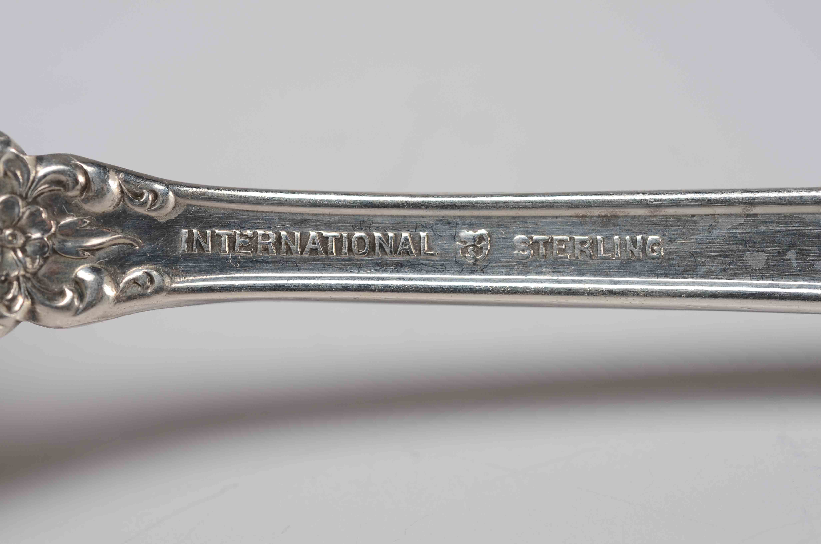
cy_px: 272
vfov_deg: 15.1
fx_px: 2048
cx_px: 410
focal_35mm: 90
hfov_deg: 22.7
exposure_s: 1/80
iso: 100
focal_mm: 60
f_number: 10
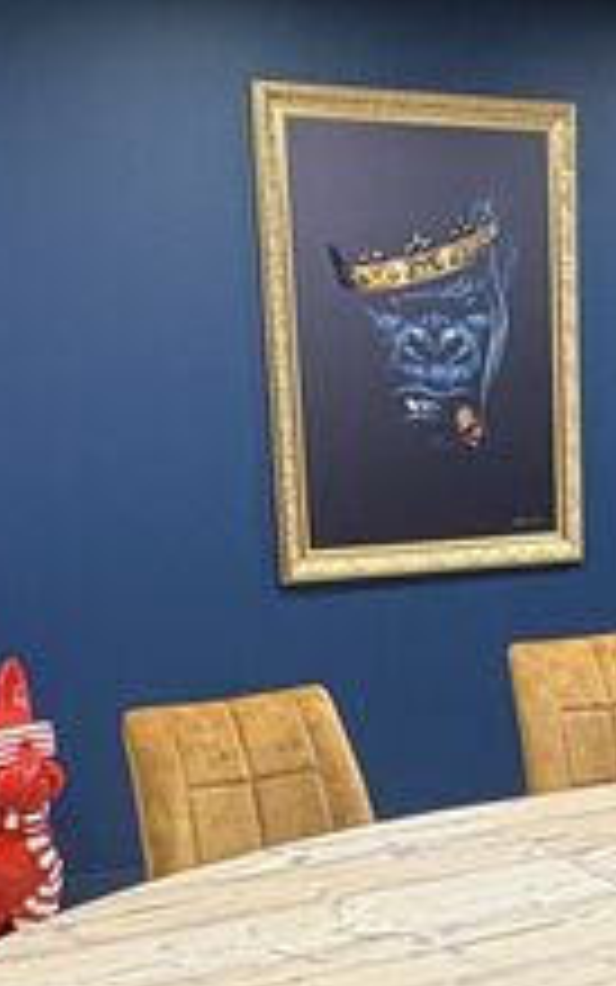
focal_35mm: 65
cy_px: 716
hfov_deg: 19.0
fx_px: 1745
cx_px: 728
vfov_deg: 31.1
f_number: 2.2
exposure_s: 1/50
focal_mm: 2.22
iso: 200
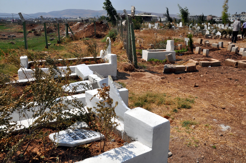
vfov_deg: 41.6
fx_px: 215
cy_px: 82
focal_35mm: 32
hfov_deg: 59.6
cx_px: 123
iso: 320
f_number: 13
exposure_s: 1/640
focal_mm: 21
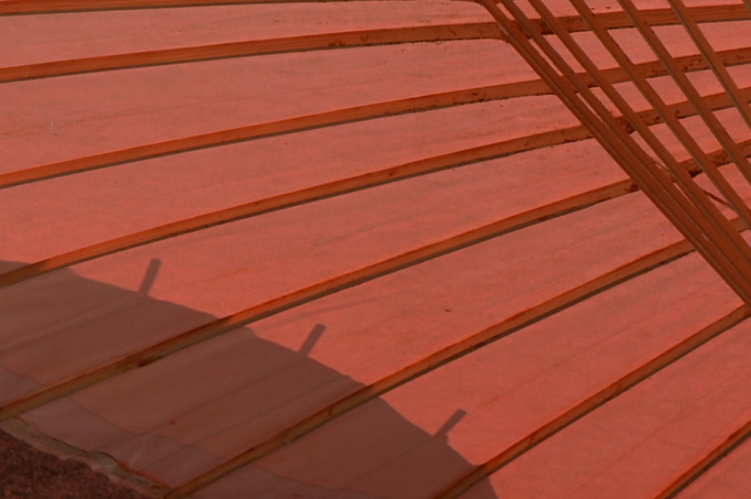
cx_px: 1009
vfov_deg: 6.6
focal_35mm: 209
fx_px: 4356
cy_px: 332
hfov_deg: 9.7
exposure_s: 1/250
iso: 100
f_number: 8
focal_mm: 38
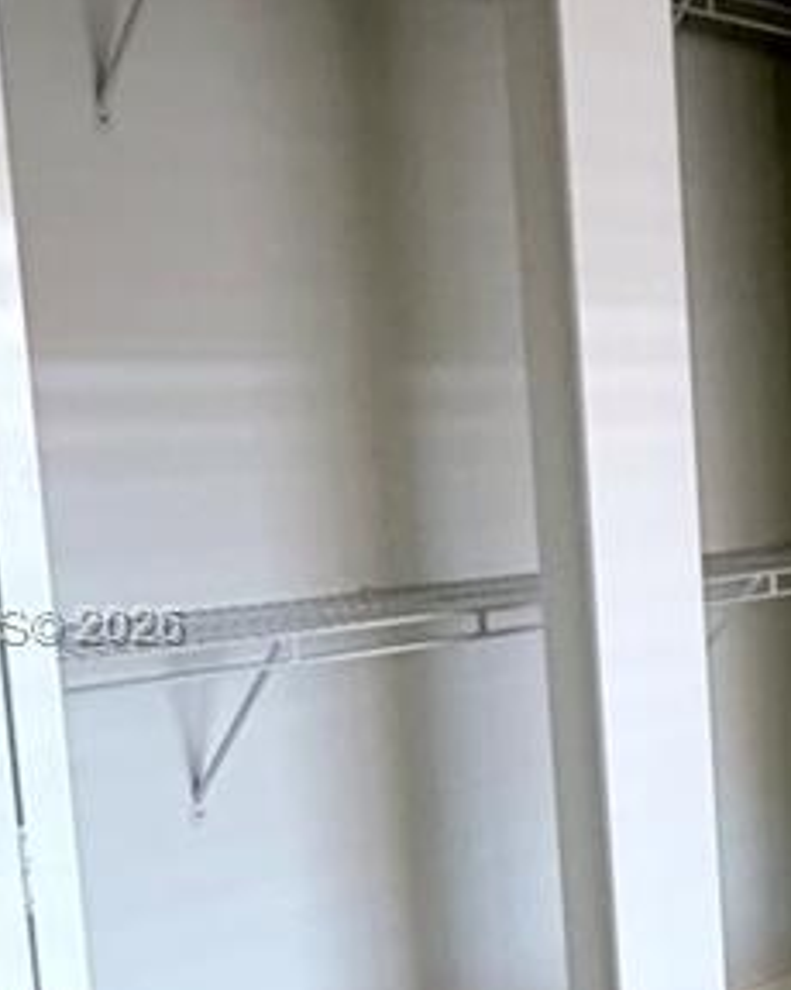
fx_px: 1670
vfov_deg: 32.9
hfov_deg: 23.0
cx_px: 1094
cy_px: 629
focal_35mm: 57
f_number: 2.2
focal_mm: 2.22
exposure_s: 1/60
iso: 640
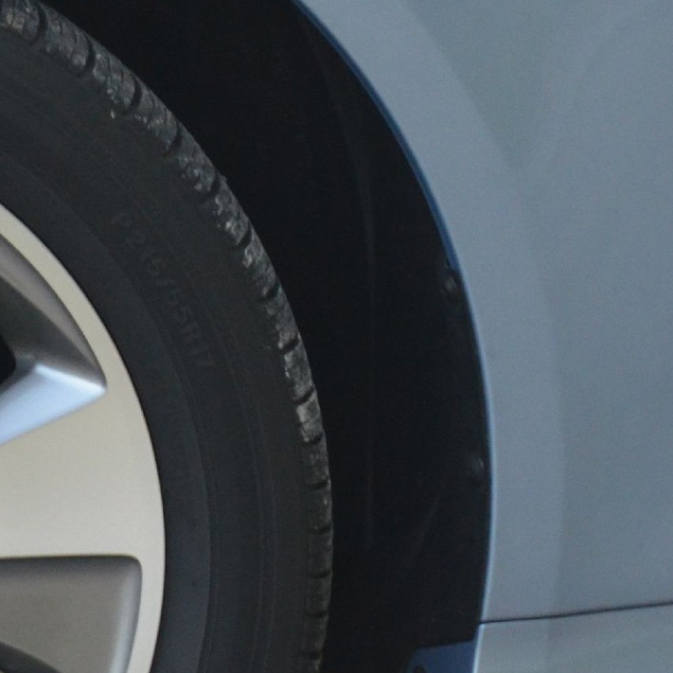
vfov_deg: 2.6
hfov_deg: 2.6
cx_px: -269
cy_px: 487
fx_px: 14759
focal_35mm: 671
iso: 1600
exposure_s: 1/100
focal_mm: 150
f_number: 5.6
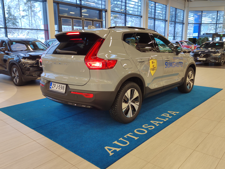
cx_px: 112
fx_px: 195
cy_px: 84
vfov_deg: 46.8
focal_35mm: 30
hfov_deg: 60.0
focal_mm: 5.52
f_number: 1.9
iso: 619
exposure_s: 1/50
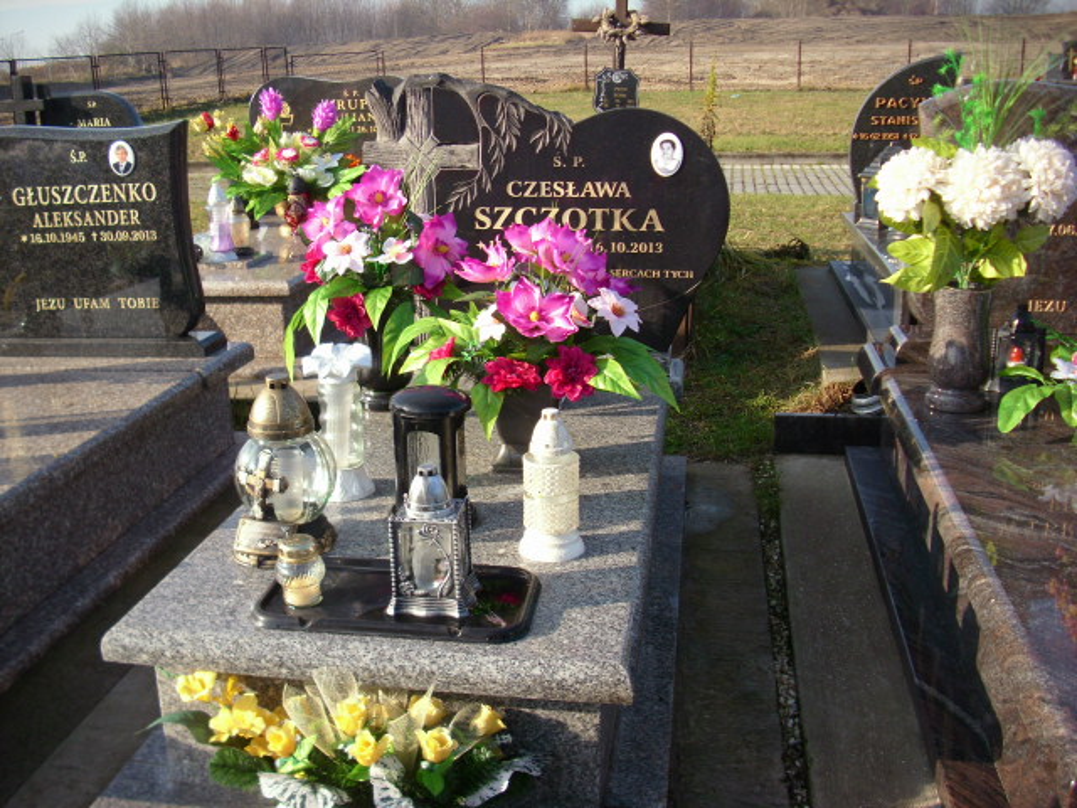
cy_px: 404
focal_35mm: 37
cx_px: 538
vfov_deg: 38.7
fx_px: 1151
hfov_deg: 50.1
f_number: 2.8
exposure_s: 1/478
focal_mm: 6.2
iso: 50
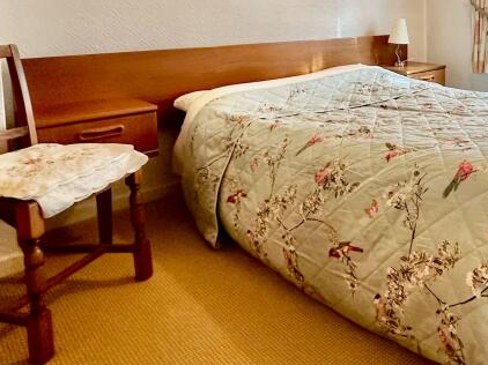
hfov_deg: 50.4
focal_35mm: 34
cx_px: 398
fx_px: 479
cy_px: 54
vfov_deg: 39.5
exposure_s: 1/100
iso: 200
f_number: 2.2
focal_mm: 2.22
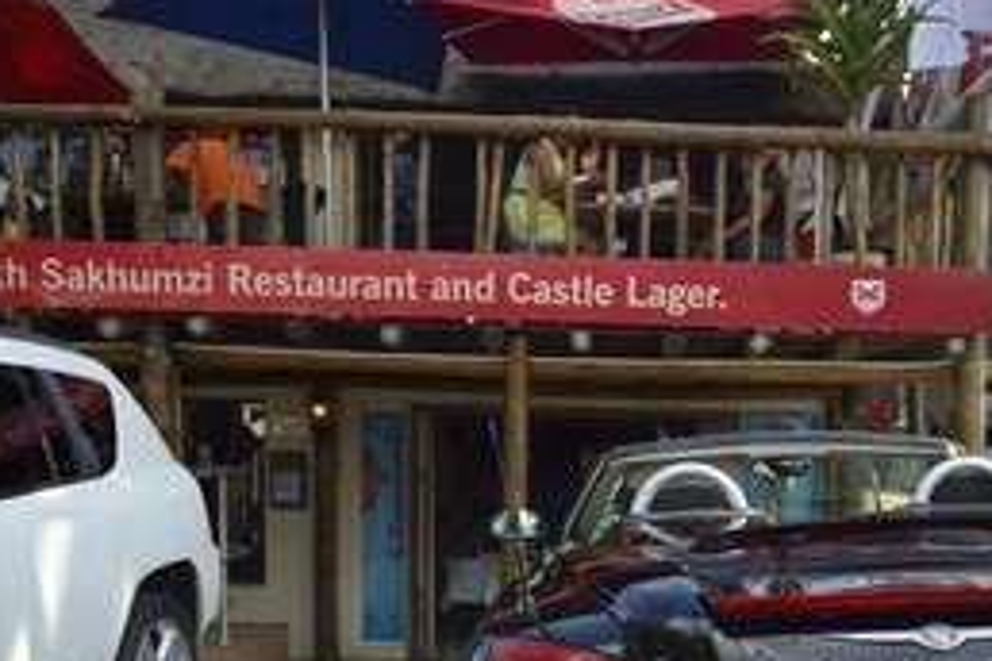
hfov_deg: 47.9
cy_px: 507
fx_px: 1075
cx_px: 727
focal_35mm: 39
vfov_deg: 33.4
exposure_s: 1/640
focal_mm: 24
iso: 200
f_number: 4
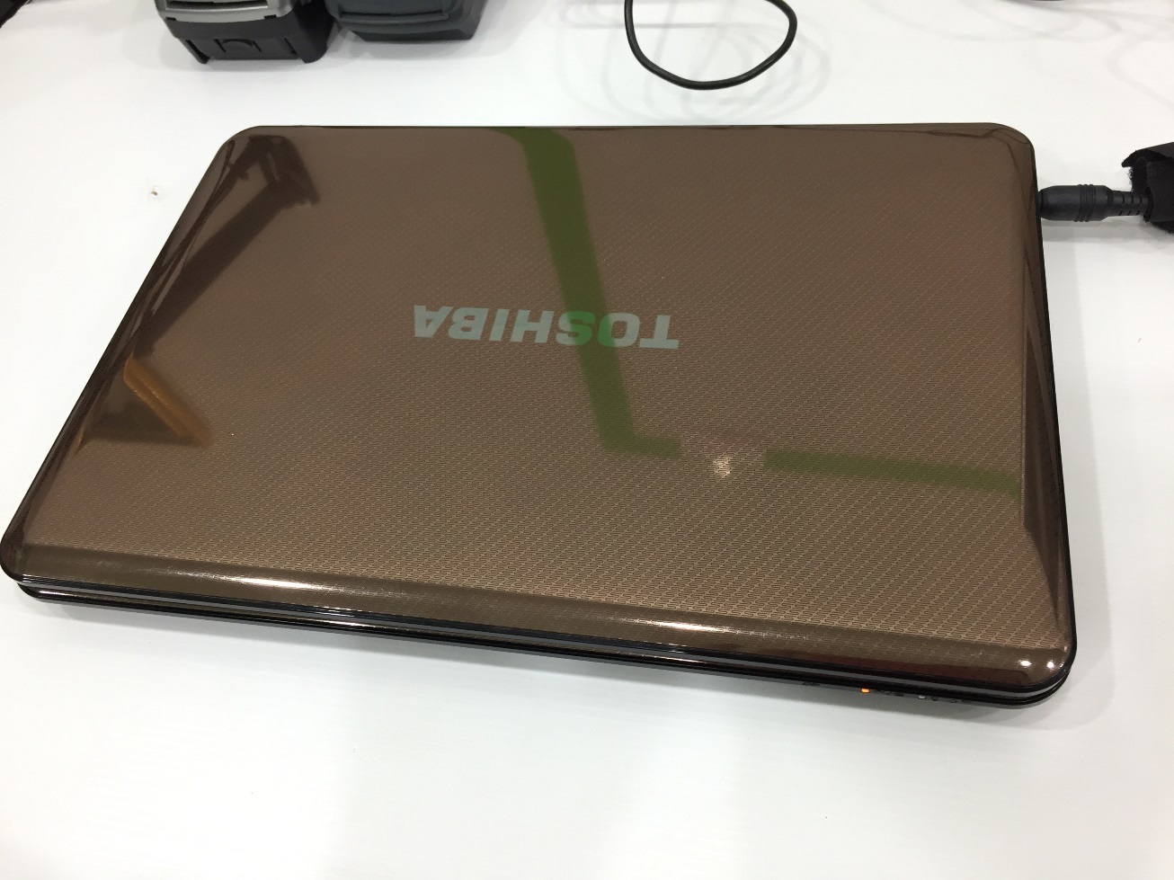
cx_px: 587
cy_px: 440
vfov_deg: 48.2
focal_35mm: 29
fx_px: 983
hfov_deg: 61.7
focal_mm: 4.15
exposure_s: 1/33
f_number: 2.2
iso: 80
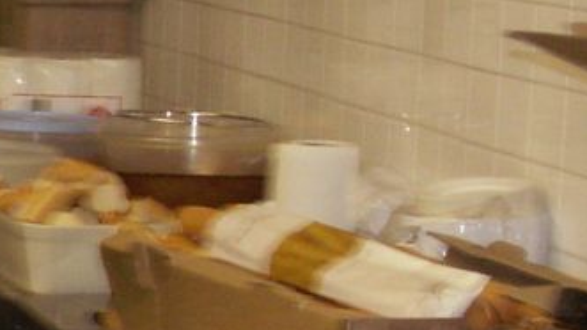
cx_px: -413
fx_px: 2521
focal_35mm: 162
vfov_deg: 7.5
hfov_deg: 12.3
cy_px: 138
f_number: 2.8
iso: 160
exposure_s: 1/40
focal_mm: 5.86
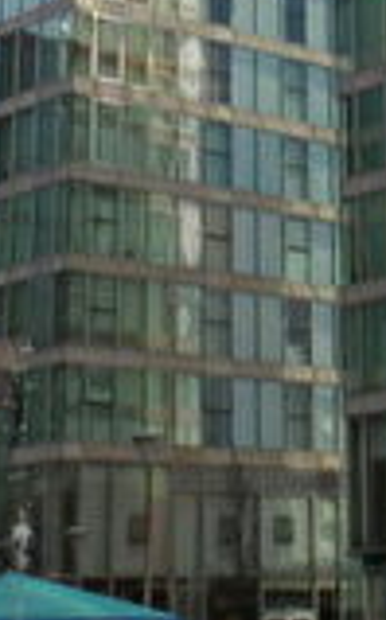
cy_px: -96
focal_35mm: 112
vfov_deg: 17.8
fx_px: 1890
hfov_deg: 11.5
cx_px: 437
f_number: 4.1
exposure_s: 1/511
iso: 100
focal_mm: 4.3
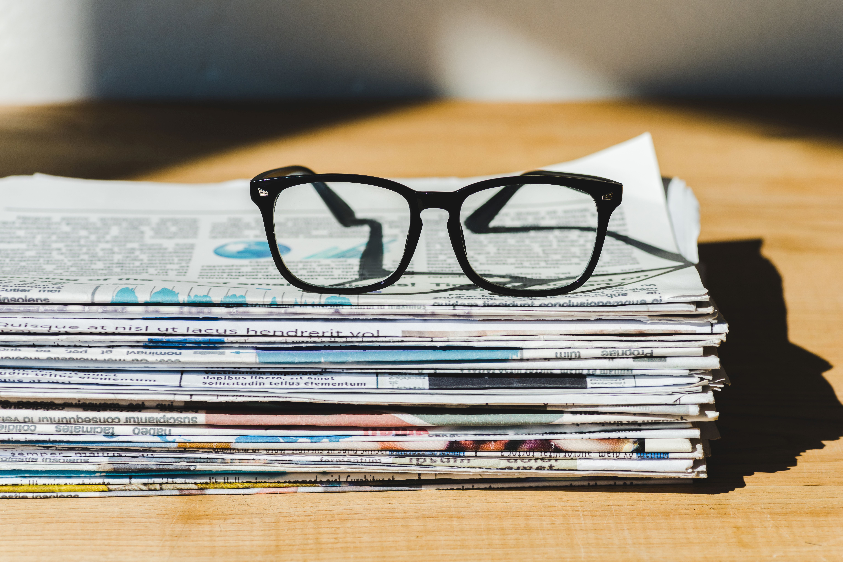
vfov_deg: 13.1
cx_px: 422
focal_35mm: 105
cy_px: 281
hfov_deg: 19.5
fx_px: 2459
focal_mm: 105
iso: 125
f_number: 5.6
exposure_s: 1/1000
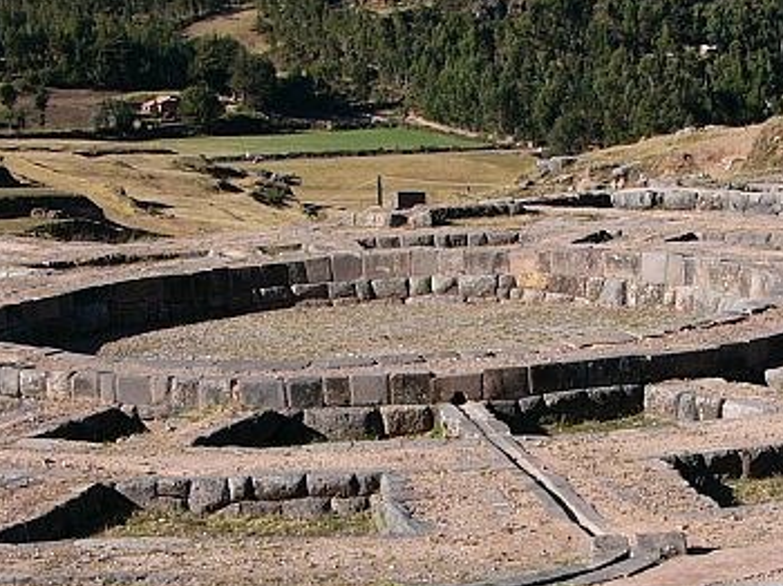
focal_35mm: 103
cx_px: 412
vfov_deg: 14.3
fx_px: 2328
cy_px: 324
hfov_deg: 19.1
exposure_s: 1/500
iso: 50
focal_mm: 7.5
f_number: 4
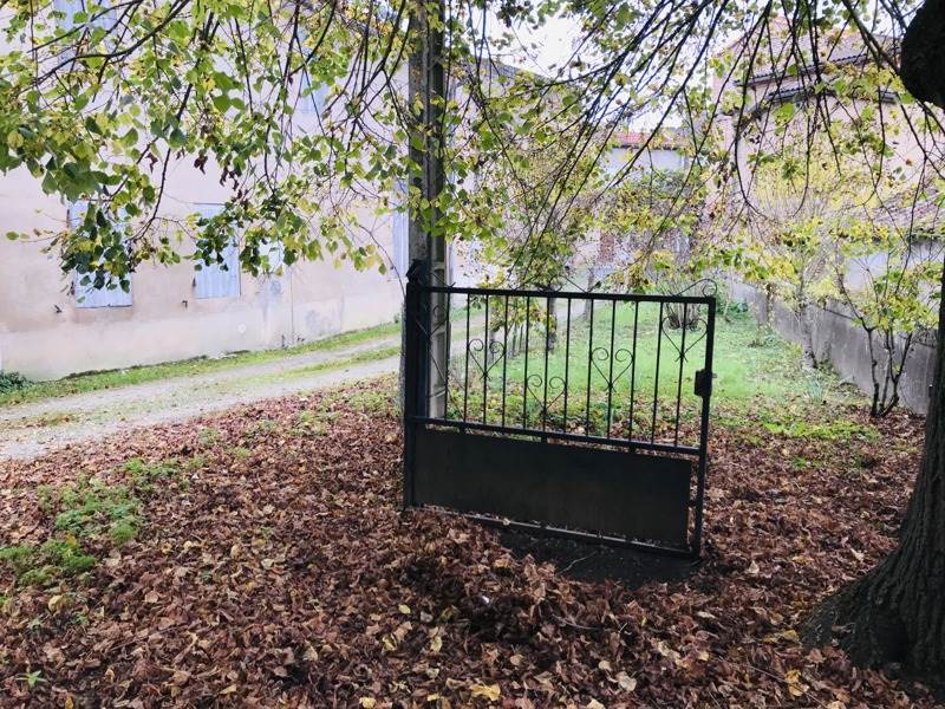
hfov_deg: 63.4
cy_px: 354
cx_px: 472
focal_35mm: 28
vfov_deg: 49.7
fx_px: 764
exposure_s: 1/93
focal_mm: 3.99
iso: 20
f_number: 1.8
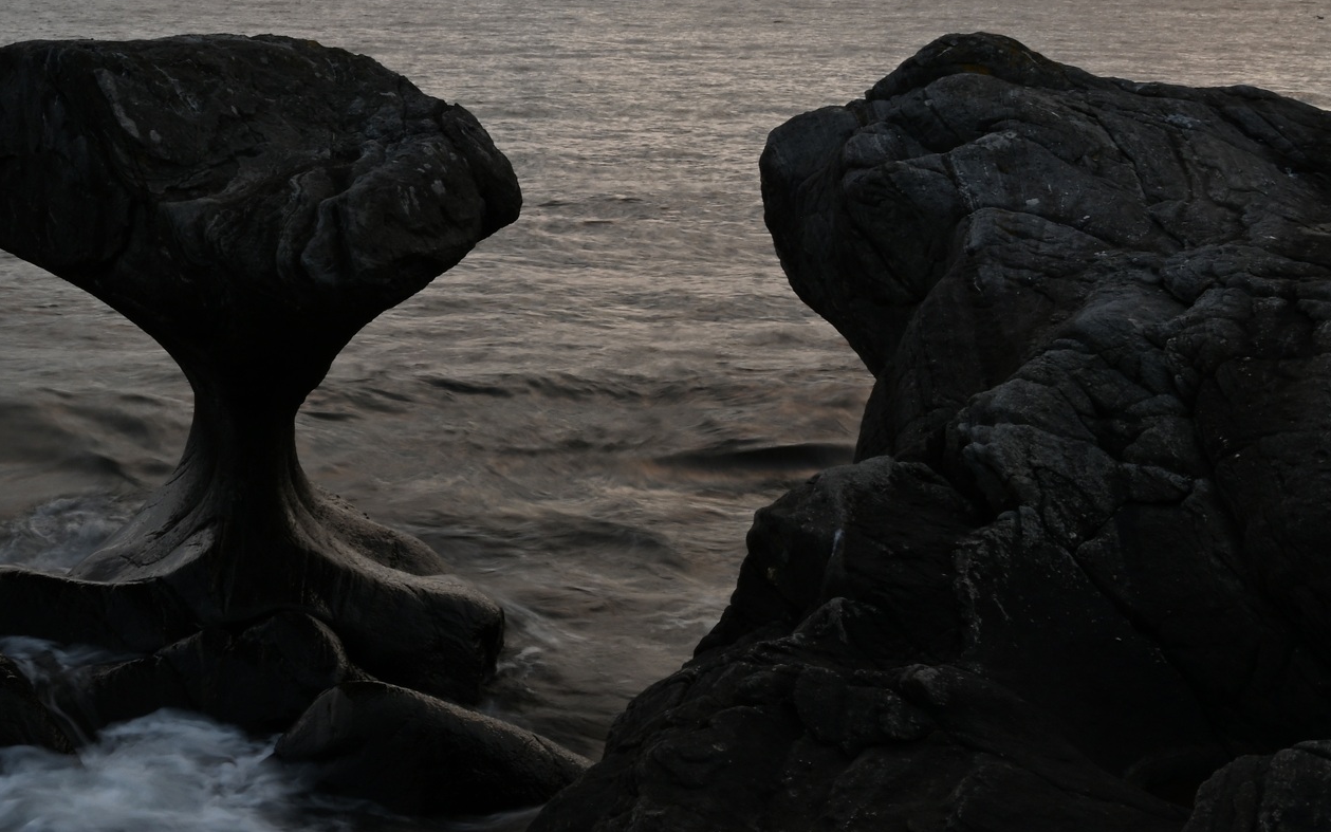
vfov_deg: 19.1
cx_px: 406
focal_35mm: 68
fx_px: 2467
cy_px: 243
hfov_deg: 29.9
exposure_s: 1/4
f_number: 22
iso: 100
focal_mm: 24
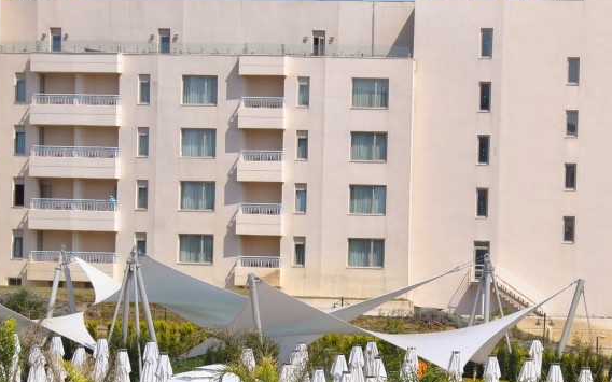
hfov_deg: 12.3
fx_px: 2836
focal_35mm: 170
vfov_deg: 7.7
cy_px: 268
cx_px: 412
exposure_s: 1/320
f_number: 9
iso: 100
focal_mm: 55
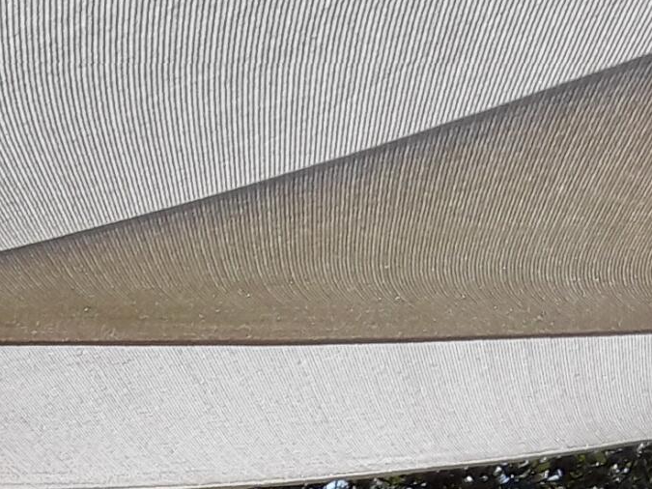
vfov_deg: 11.2
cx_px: -609
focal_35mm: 120
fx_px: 2260
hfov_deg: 14.1
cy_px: 991
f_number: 1.9
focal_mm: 2.91
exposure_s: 1/1083
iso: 40
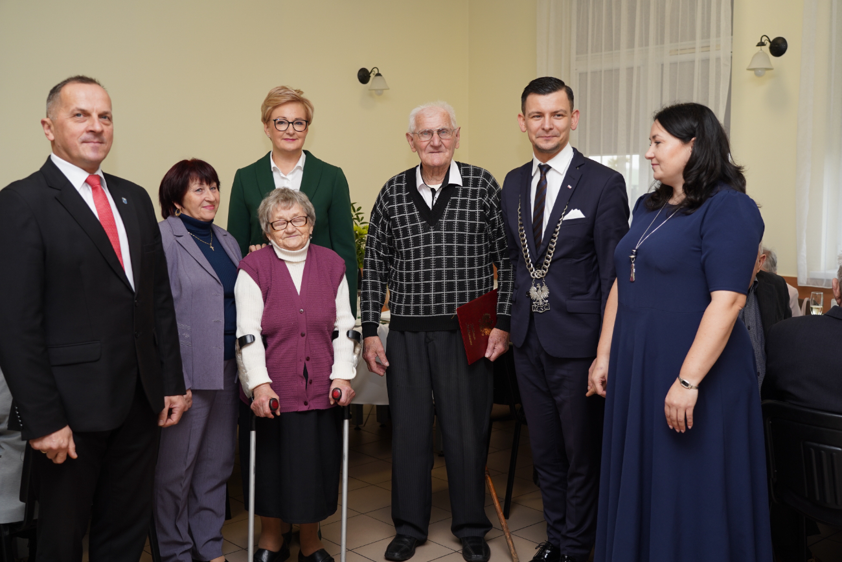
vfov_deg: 33.4
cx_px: 421
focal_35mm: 40
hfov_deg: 48.5
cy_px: 281
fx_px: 936
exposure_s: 1/100
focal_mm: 40
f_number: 4
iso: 250
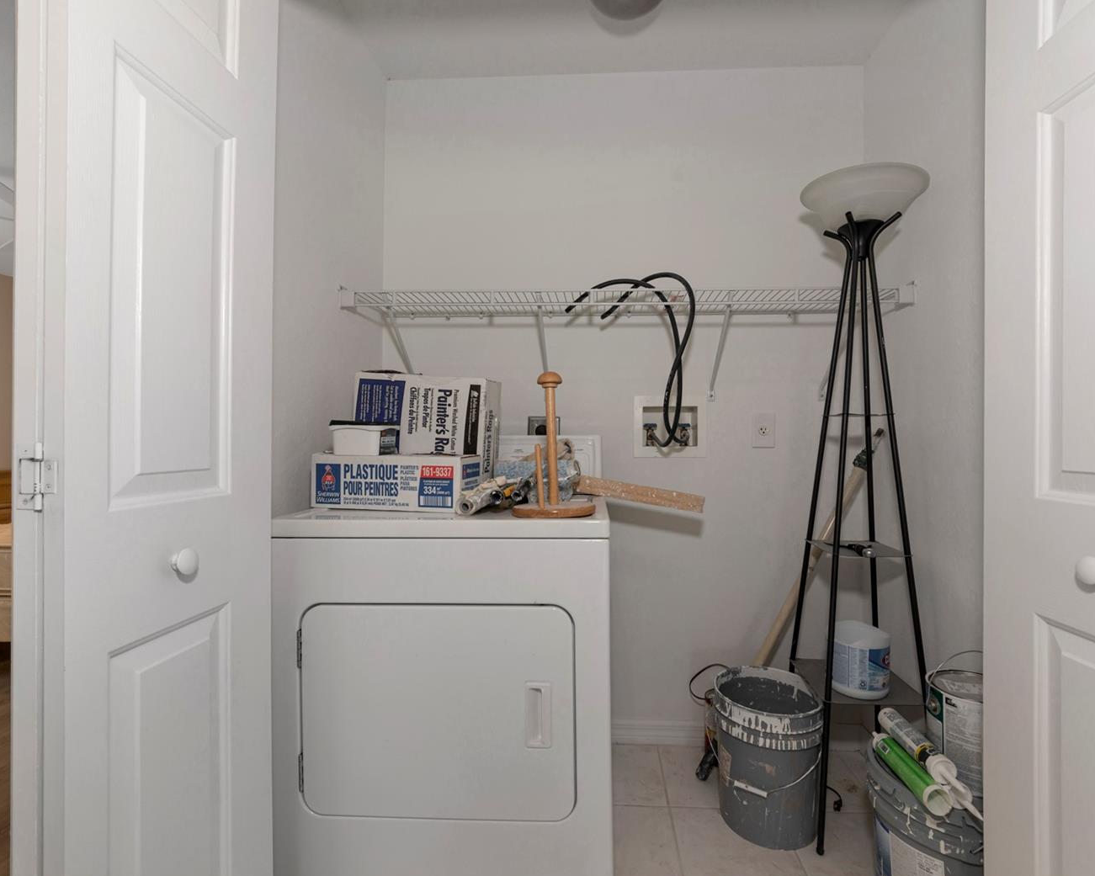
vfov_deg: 84.0
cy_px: 434
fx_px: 486
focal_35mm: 15
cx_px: 571
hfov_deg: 96.7
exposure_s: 1/60
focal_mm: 13
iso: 400
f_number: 8
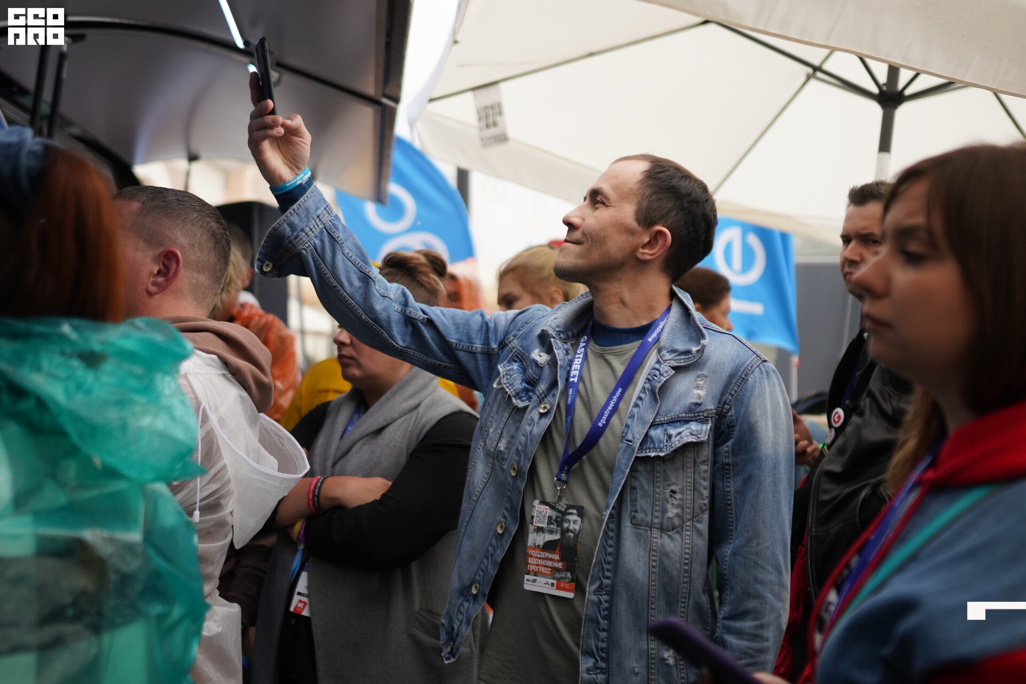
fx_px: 1026
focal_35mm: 36
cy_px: 342
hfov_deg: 53.1
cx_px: 513
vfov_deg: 36.9
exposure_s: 1/1600
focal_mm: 24
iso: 500
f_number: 1.4
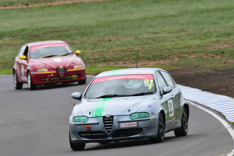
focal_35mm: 753
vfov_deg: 1.8
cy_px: 78
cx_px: 117
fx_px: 4893
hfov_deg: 2.7
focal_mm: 500
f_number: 10
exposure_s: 1/640
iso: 640
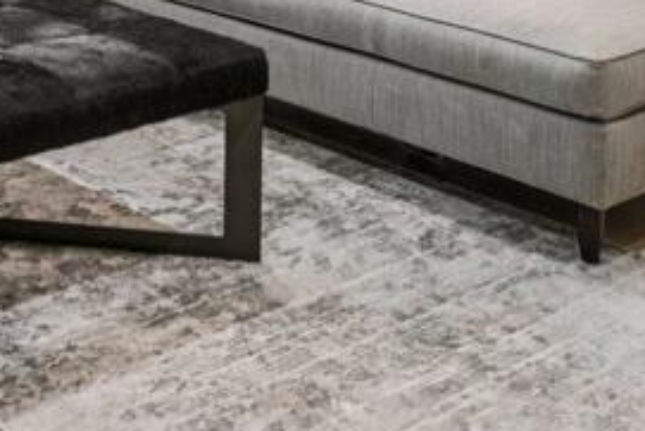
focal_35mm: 68
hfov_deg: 26.1
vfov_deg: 17.1
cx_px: -150
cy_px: -302
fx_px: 1219
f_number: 8
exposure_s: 1/5
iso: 400
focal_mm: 18
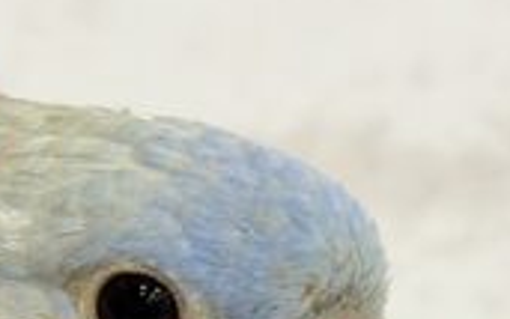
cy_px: 504
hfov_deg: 10.1
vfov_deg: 6.3
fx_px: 2864
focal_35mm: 206
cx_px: -33
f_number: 1.6
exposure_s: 1/50
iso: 50
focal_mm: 5.96
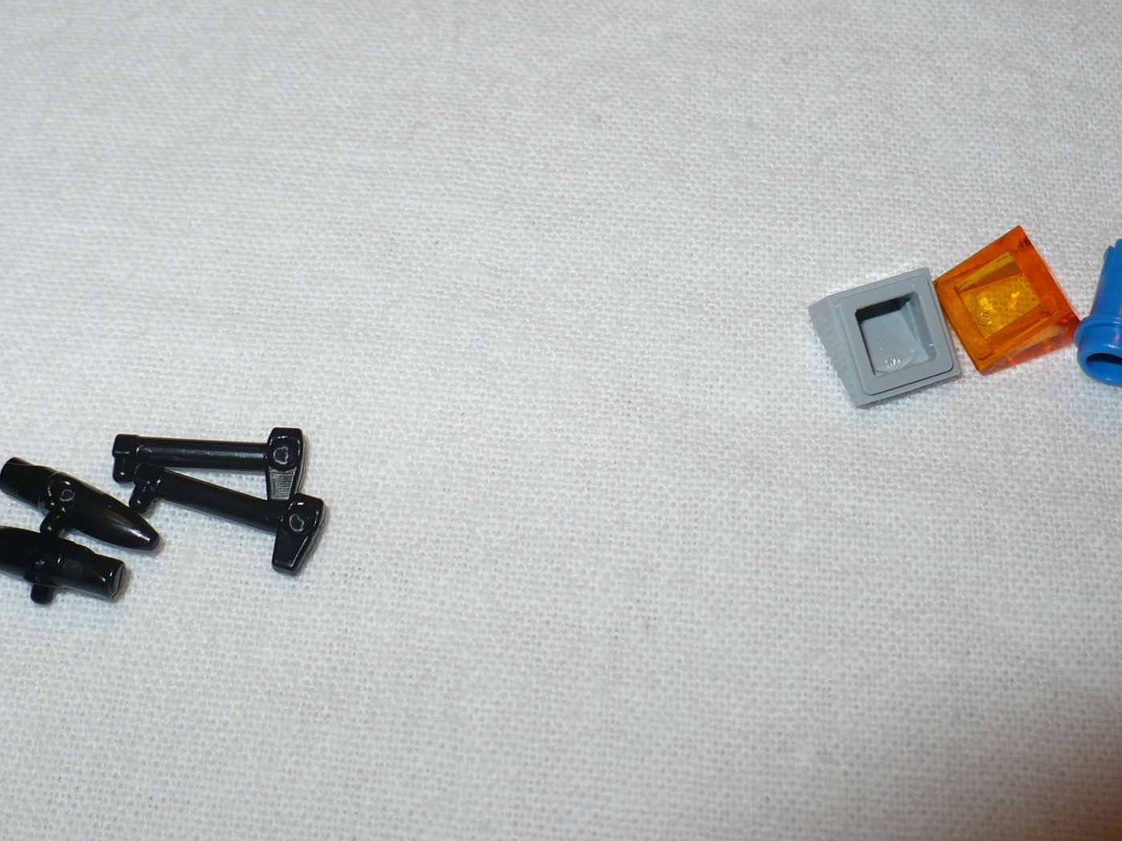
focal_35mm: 54
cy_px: 425
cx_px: 589
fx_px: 1750
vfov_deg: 27.0
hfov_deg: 35.5
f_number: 2.8
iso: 100
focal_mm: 6.1
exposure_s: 1/30
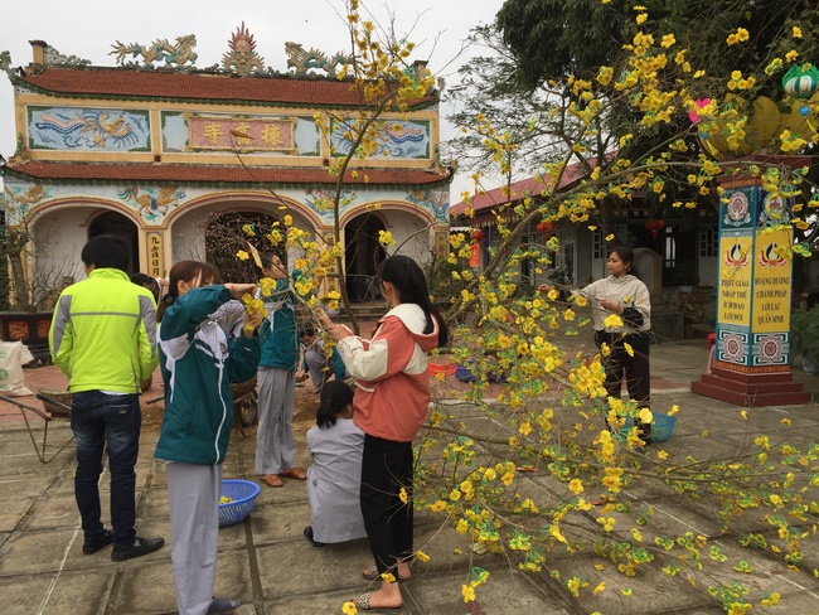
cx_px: 410
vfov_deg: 48.3
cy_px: 308
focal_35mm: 29
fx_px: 686
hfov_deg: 61.6
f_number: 2.2
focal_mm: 4.15
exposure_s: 1/659
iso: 32
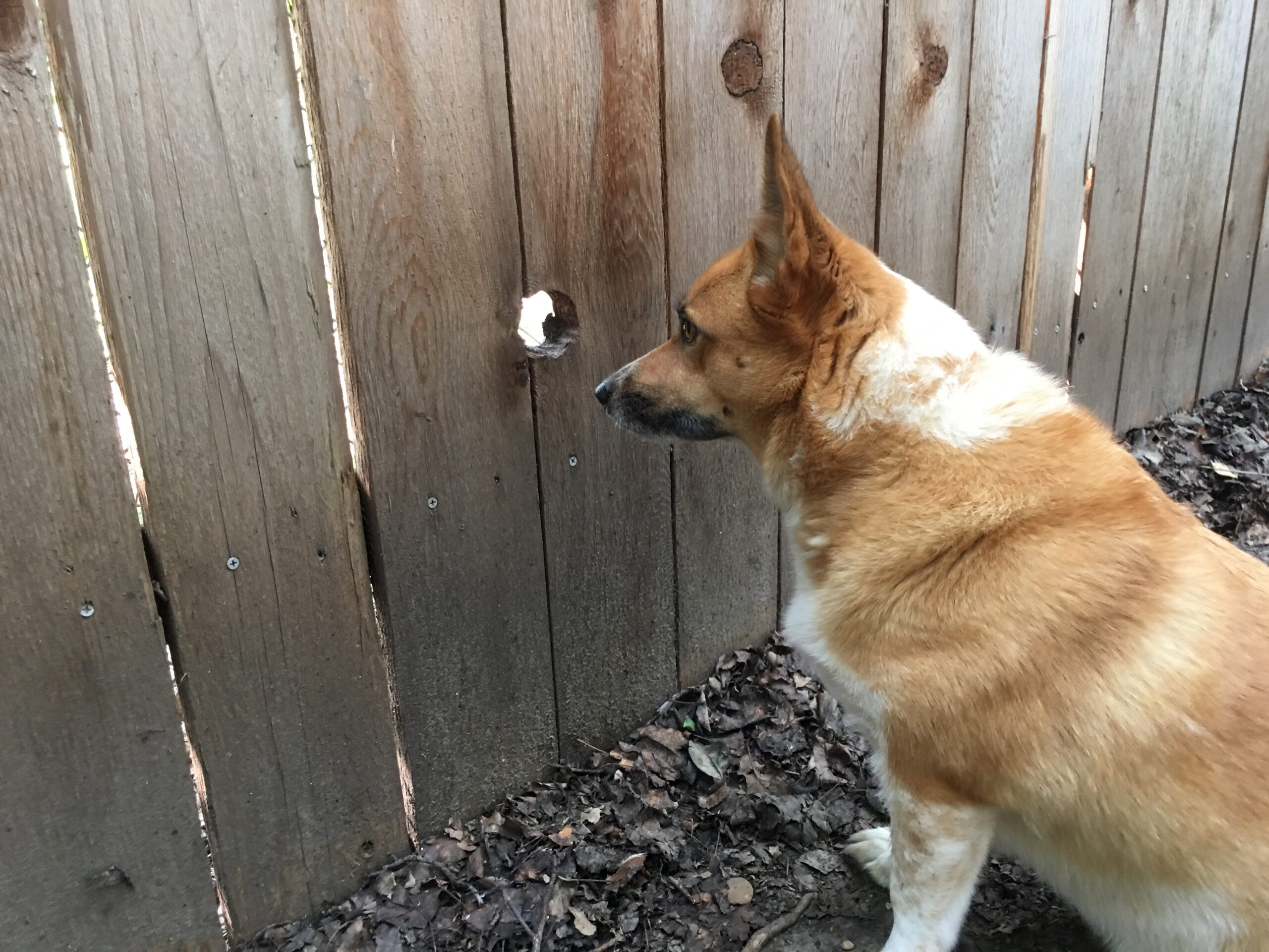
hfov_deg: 61.7
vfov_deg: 48.2
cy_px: 476
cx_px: 634
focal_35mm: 29
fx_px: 1063
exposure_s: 1/15
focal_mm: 4.15
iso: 50
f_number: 2.2
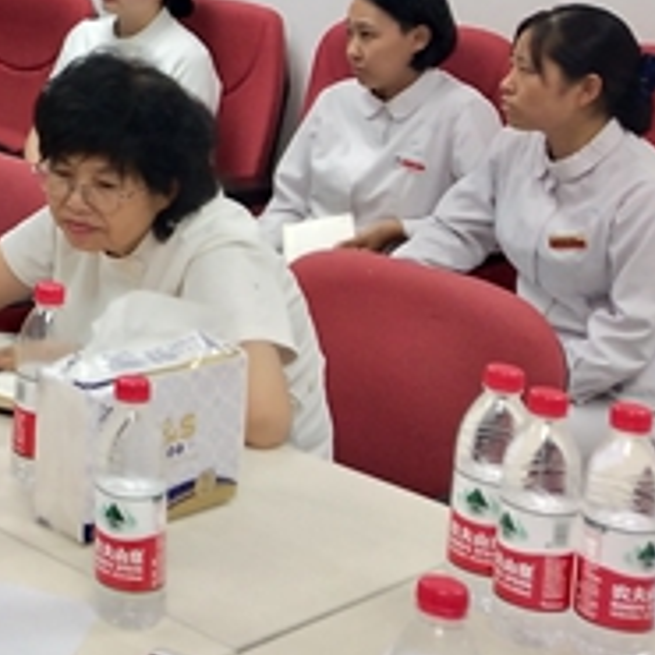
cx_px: -312
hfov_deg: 18.1
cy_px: 71
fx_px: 1841
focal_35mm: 86
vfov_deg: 19.8
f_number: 1.8
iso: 150
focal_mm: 3.95
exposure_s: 1/50
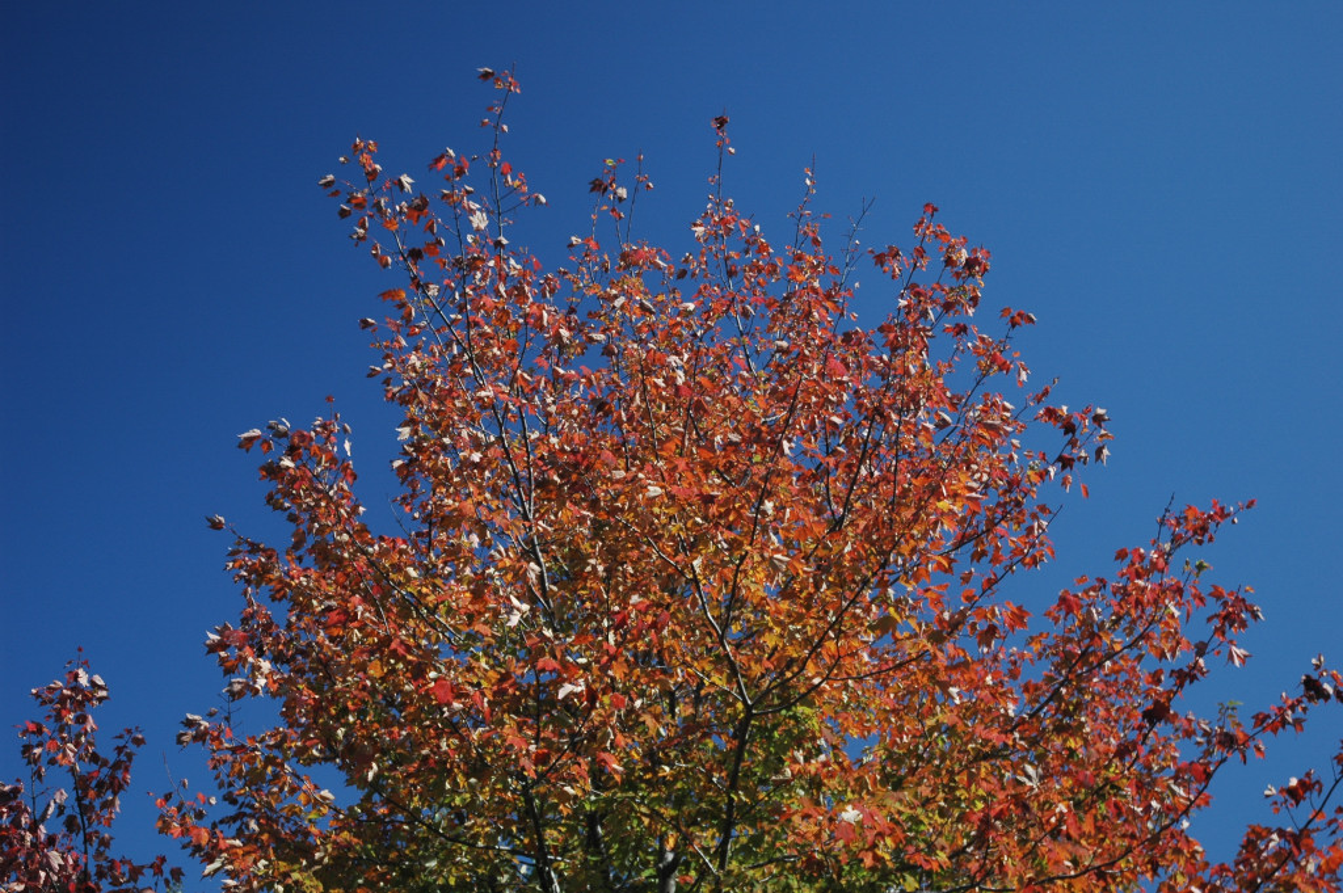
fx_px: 2125
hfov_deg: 35.1
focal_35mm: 57
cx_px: 672
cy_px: 446
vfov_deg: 23.7
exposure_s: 1/250
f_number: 5
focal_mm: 38
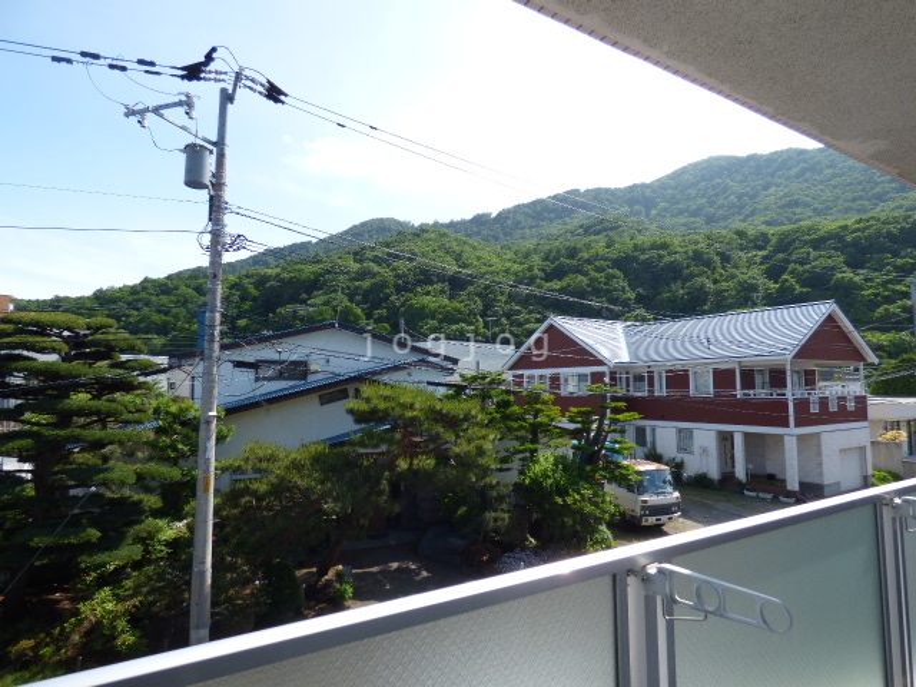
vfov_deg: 66.0
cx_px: 458
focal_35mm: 20
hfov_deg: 81.7
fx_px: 529
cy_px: 344
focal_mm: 3.58
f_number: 2.8
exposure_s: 1/1000
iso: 100
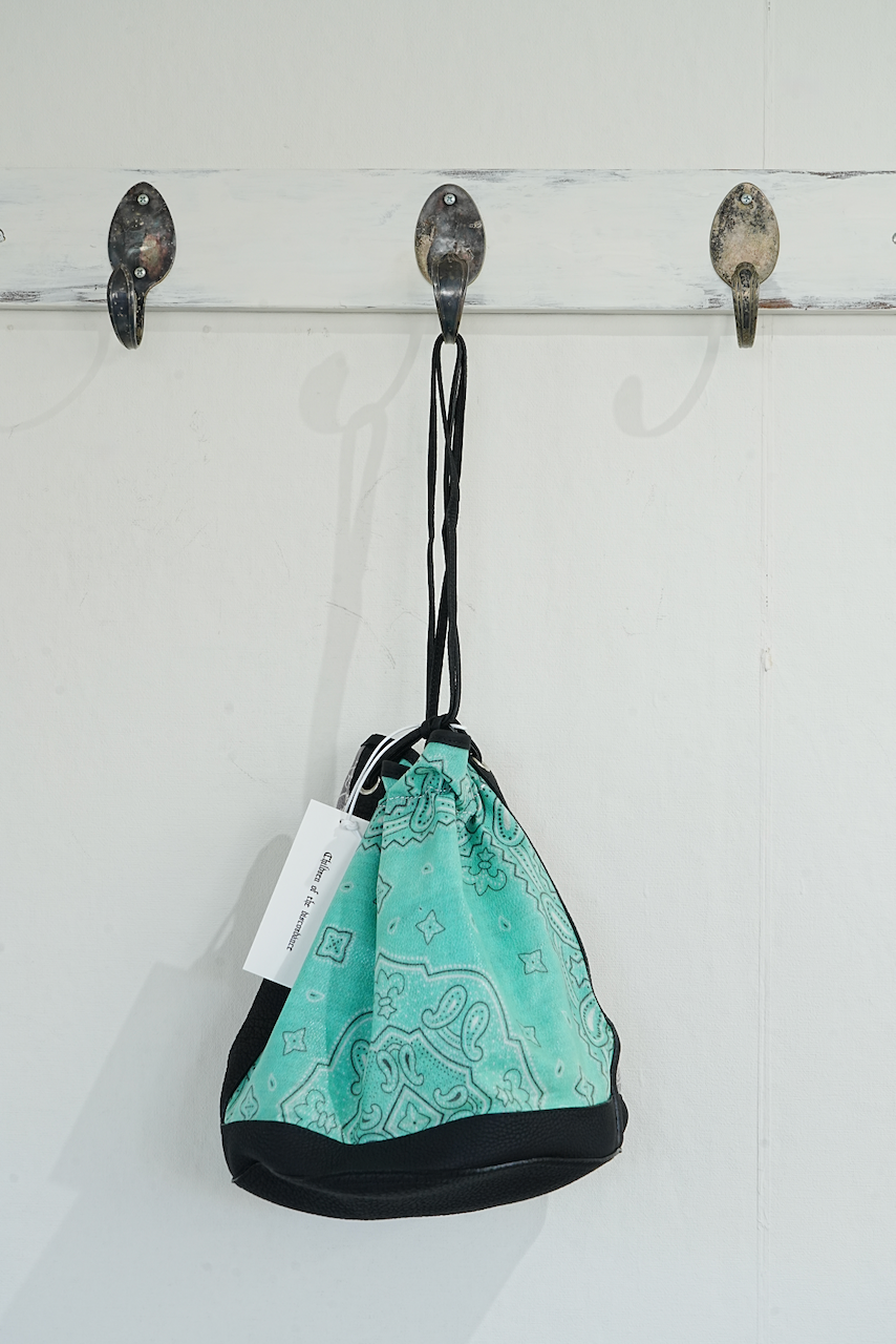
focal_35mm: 70
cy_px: 672
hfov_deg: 19.5
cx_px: 448
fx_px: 2612
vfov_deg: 28.8
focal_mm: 70
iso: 1000
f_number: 11
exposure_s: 1/30
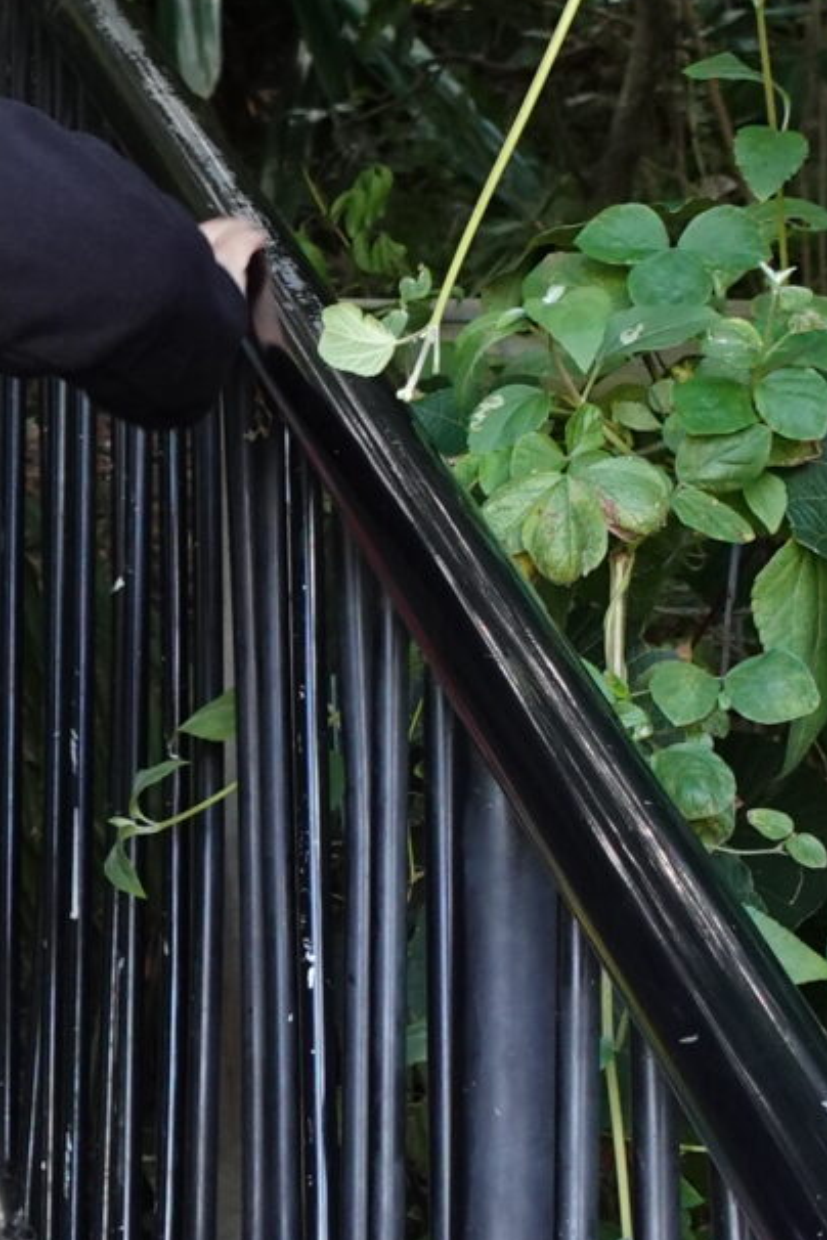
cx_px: -580
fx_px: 4514
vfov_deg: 15.5
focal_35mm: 131
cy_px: 1007
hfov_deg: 10.0
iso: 500
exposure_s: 1/200
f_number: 2.8
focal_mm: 11.92
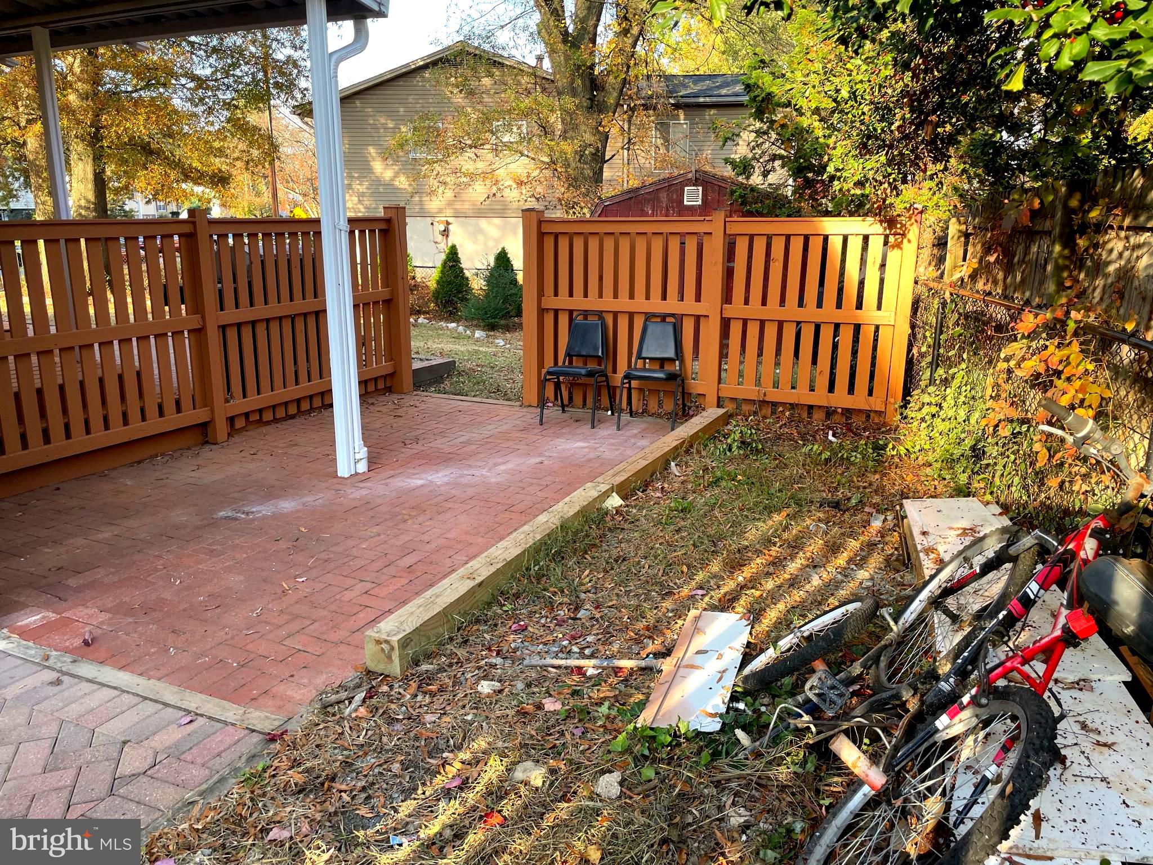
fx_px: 866
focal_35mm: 26
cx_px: 576
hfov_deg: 67.3
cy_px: 432
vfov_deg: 53.1
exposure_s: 1/186
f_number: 1.6
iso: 32
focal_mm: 4.2
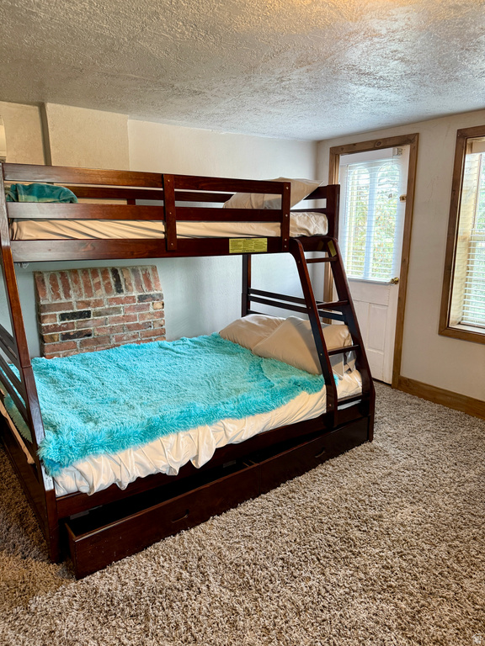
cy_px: 323
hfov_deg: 56.8
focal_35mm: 24
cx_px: 242
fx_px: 448
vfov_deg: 71.6
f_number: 1.78
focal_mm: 6.76
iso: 250
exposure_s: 1/60
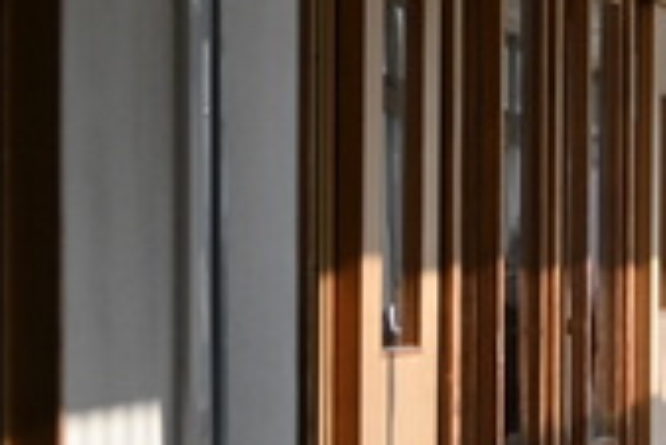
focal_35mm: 313
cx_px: 1013
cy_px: 427
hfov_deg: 6.5
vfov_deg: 4.4
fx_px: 5793
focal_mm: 55
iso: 100
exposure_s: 1/320
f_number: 6.3
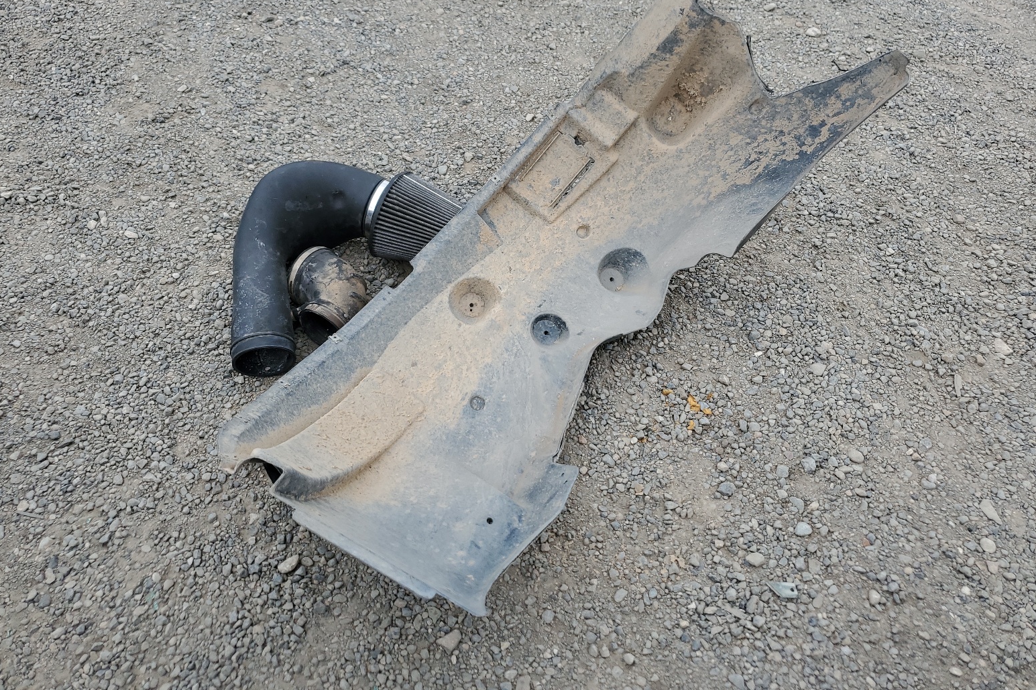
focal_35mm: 28
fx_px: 806
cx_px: 503
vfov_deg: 46.3
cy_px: 299
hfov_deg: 65.5
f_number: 1.5
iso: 50
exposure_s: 1/1250
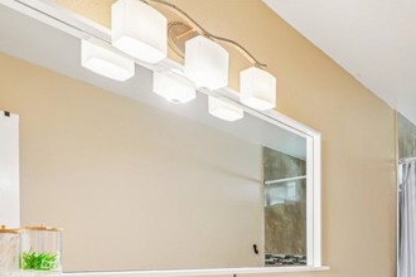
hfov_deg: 57.4
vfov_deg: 38.4
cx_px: 309
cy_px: 266
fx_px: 358
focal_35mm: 31
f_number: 8
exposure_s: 1/6
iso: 400
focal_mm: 16
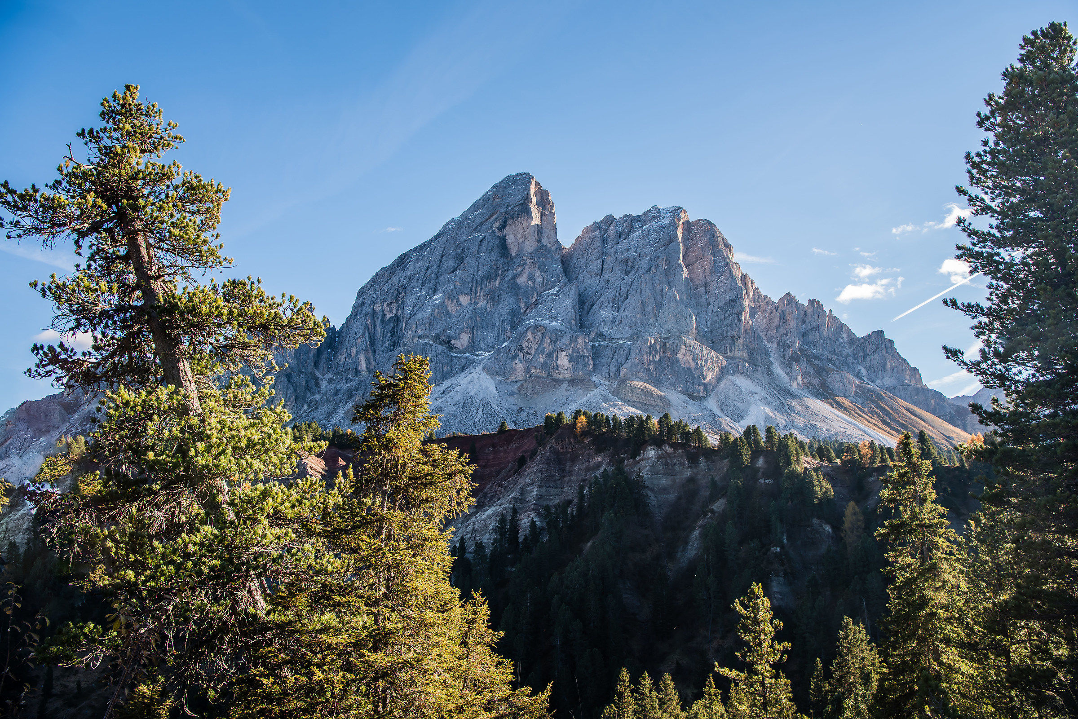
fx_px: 719
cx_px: 539
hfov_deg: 73.7
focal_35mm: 24
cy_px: 360
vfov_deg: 53.2
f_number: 8
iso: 100
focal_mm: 24
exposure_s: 1/100
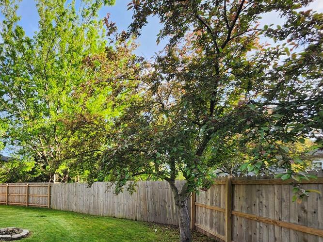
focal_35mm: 20
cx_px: 85
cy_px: 178
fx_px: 187
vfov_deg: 62.6
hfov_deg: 76.4
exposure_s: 1/197
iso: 40
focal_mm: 1.74
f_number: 2.2
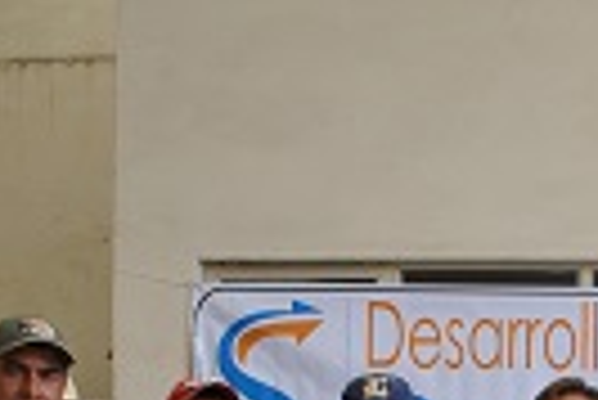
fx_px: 1879
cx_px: 616
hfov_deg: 17.6
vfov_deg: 11.7
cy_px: 566
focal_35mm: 113
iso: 200
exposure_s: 1/125
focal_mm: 20
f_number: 5.6
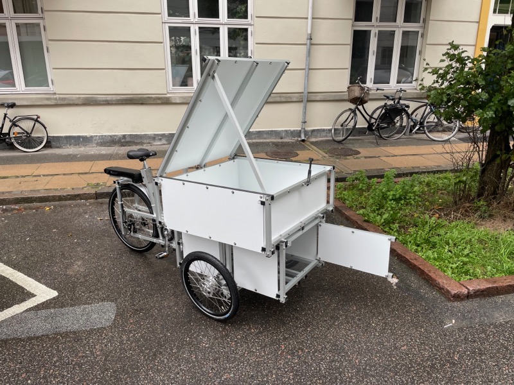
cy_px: 192
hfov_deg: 67.3
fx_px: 386
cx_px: 257
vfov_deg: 53.1
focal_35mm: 26
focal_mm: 4.2
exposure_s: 1/121
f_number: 1.6
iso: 40
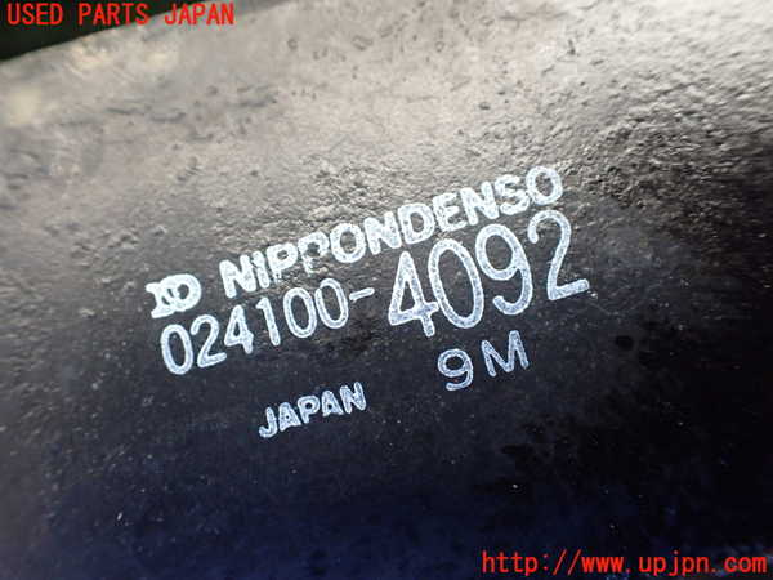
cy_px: 290
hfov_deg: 60.0
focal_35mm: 30
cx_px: 386
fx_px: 670
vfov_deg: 46.8
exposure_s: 1/125
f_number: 2.3
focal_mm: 5.4
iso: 800
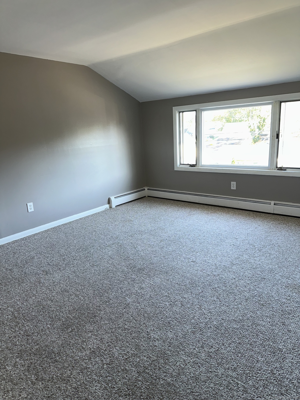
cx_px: 150
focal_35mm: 24
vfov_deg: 71.6
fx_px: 277
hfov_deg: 56.8
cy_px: 200
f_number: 1.78
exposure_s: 1/40
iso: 50
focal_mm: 6.86
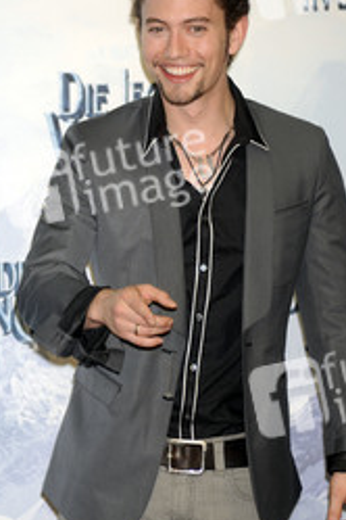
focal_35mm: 249
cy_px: 284
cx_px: 167
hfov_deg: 5.5
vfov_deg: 8.3
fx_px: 3589
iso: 500
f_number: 5
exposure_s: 1/200
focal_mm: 155
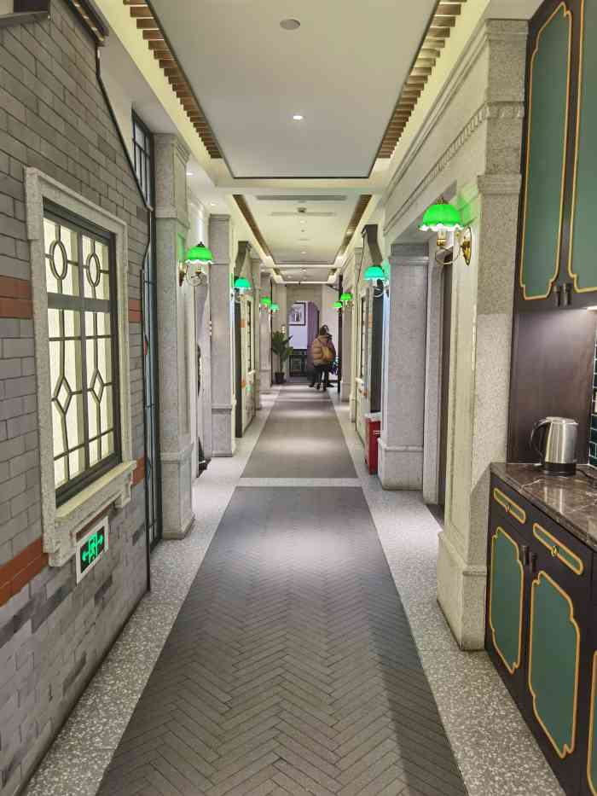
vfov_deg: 65.3
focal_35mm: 27
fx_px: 621
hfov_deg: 51.4
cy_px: 398
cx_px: 298
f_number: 1.9
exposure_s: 1/50
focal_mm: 6.71
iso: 125
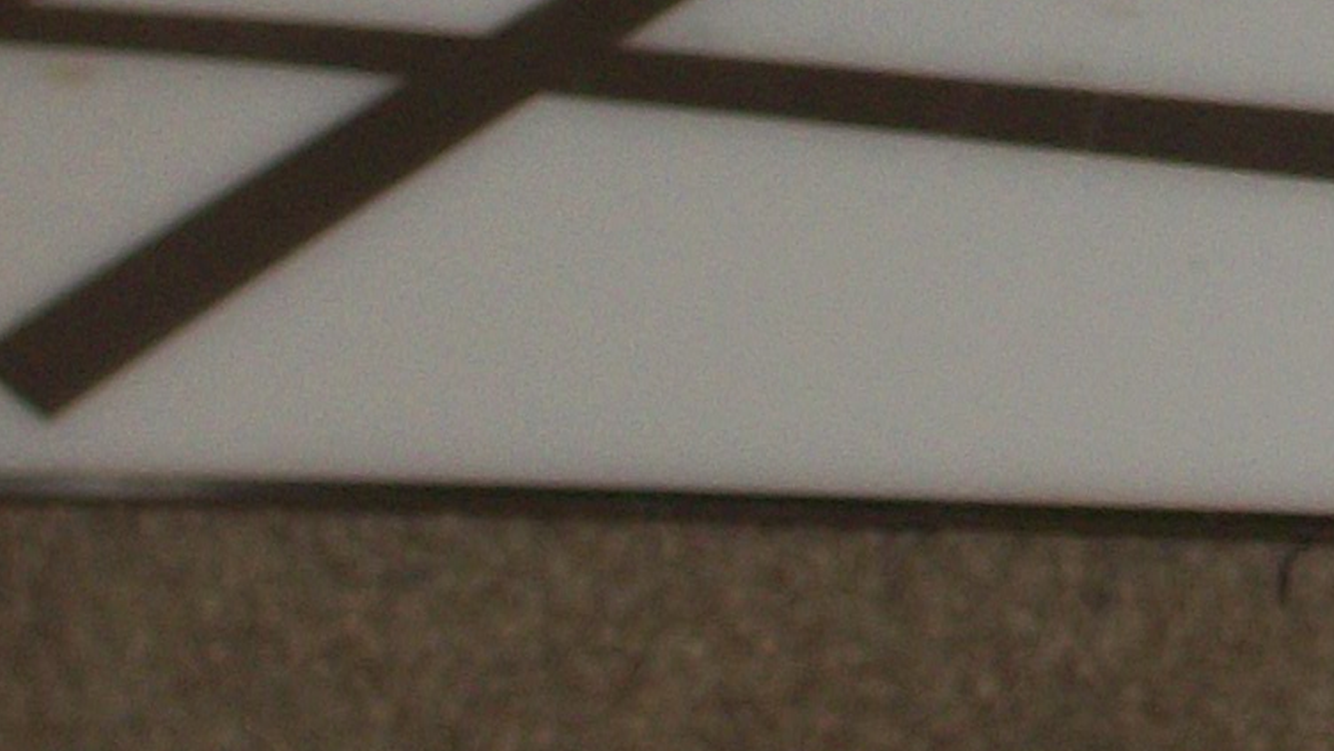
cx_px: 2782
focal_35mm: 446
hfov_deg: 4.8
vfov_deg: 2.7
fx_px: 15776
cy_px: -568
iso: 80
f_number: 5.1
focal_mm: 15.1
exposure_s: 1/50
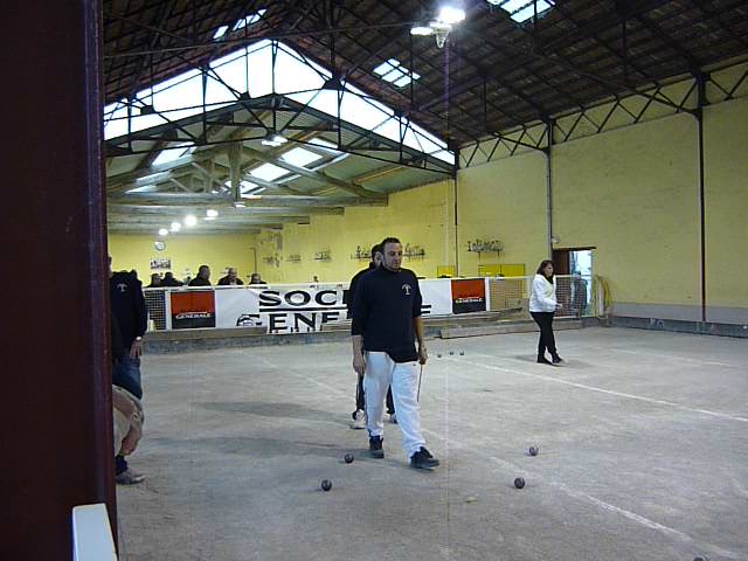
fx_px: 713
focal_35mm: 33
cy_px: 280
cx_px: 374
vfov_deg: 42.9
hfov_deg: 55.4
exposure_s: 1/60
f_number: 2.8
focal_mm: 5.5
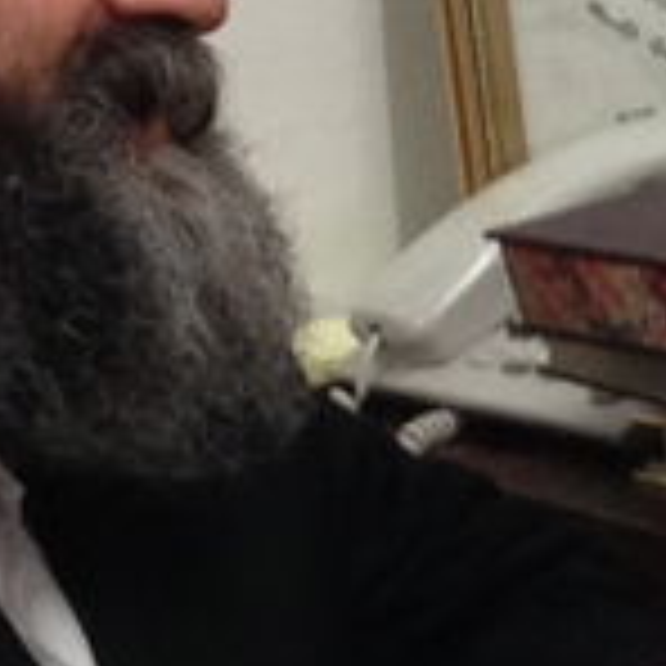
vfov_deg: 6.3
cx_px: 2097
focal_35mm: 276
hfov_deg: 5.8
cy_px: 18
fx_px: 6008
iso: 100
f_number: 2.4
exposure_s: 1/20
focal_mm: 4.13
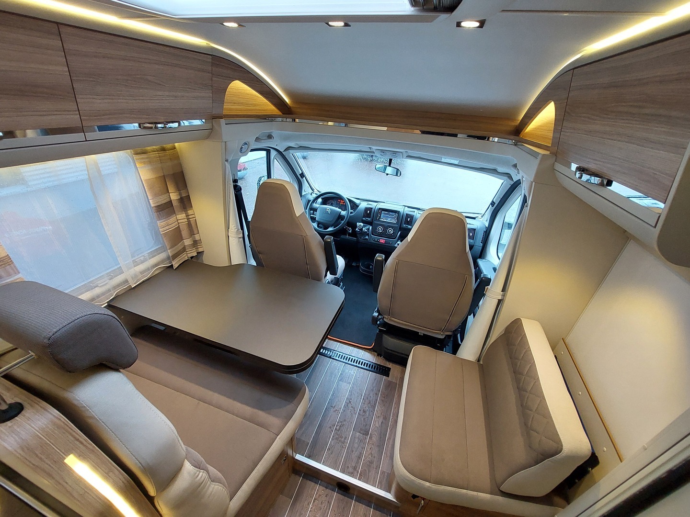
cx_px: 345
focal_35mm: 13
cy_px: 258
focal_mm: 1.74
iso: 200
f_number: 2.2
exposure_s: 1/50
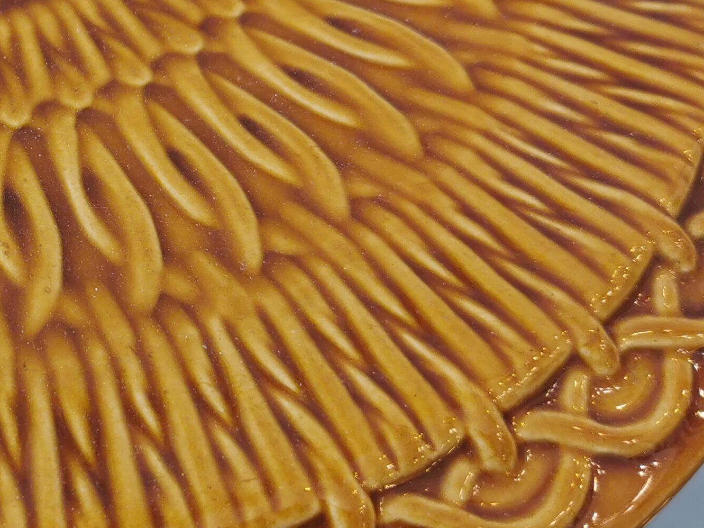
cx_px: -52
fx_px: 1505
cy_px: 112
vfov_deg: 19.7
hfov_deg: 24.7
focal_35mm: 74
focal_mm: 5.58
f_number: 1.8
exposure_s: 1/100
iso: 50
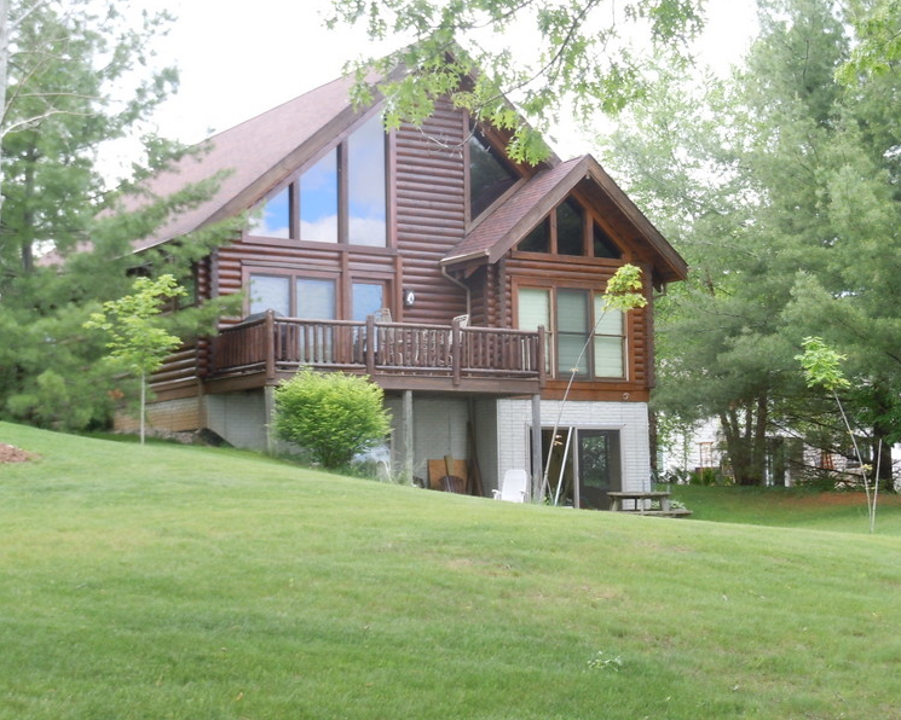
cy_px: 359
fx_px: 1760
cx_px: 483
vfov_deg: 23.1
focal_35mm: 66
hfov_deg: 28.7
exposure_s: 1/80
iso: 160
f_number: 5
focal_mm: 11.2
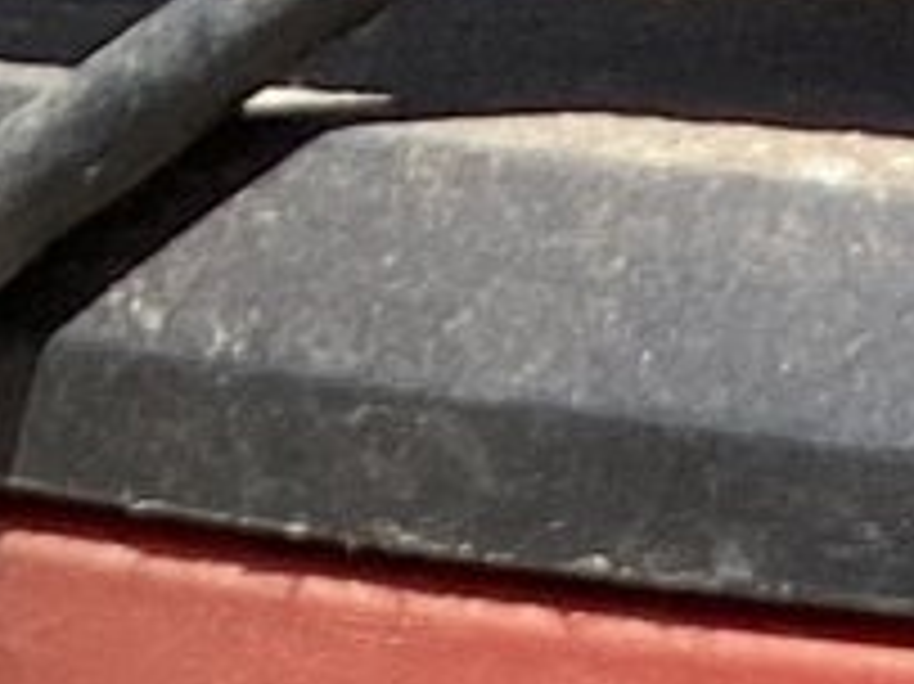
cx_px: 2465
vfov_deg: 6.1
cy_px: 1838
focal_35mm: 231
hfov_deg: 7.7
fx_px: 6096
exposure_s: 1/460
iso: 25
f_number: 2.4
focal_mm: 3.3
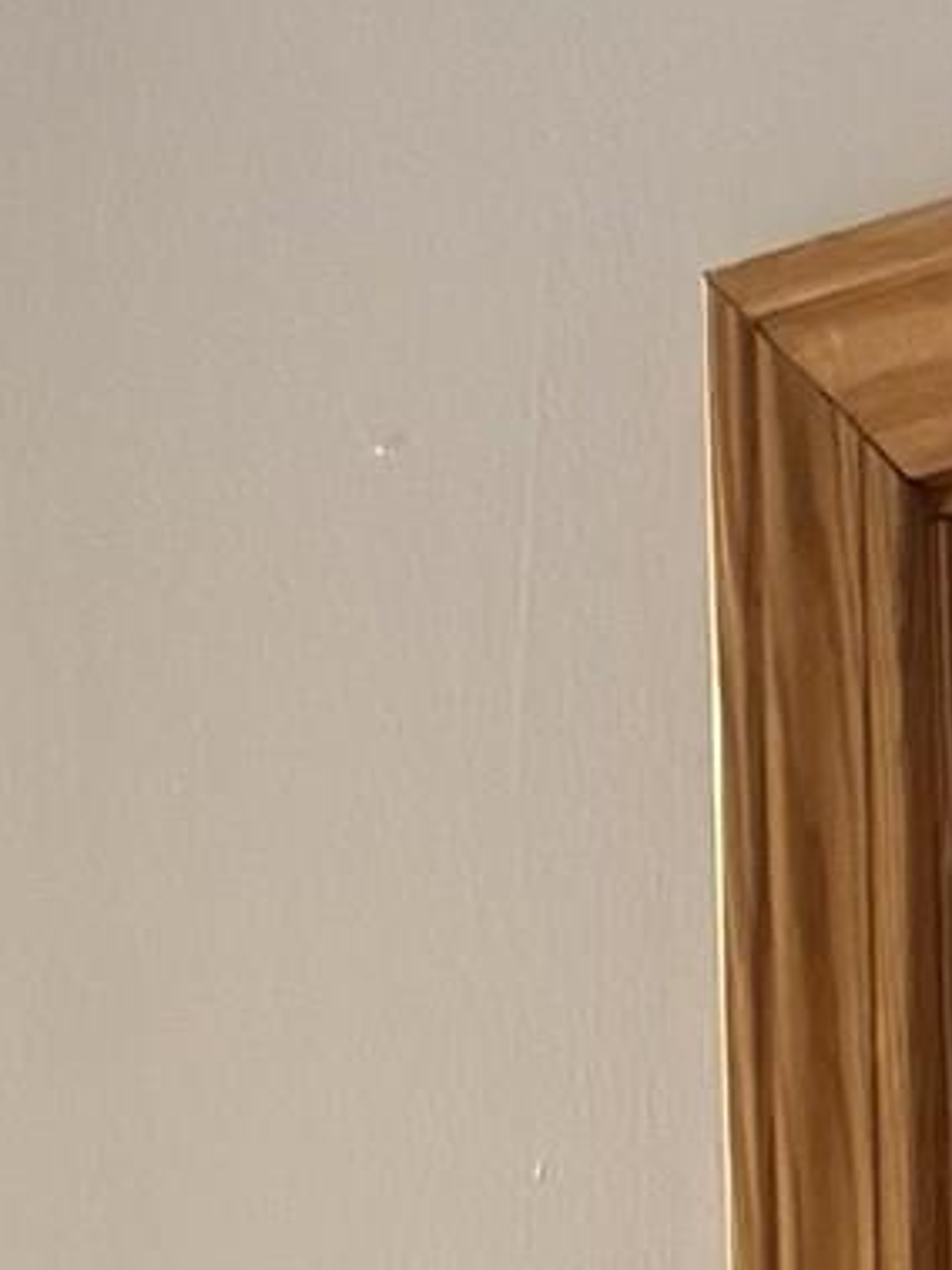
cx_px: 1234
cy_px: 3582
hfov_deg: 10.0
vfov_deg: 10.4
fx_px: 5357
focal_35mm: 146
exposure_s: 1/60
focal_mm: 6.76
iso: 500
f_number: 1.78
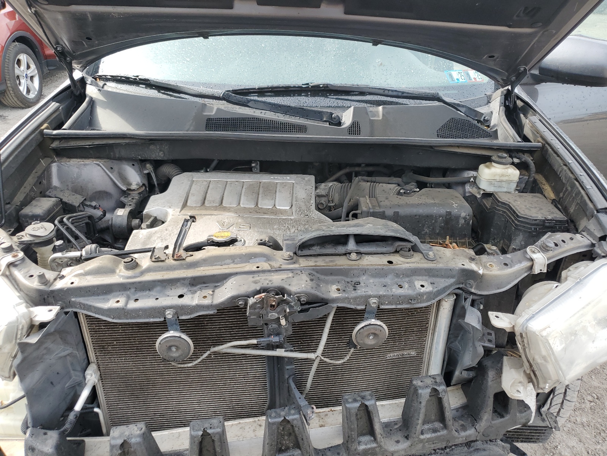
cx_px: 304
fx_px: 456
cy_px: 228
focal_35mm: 26
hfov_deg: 67.3
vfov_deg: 53.1
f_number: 1.5
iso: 50
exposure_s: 1/333
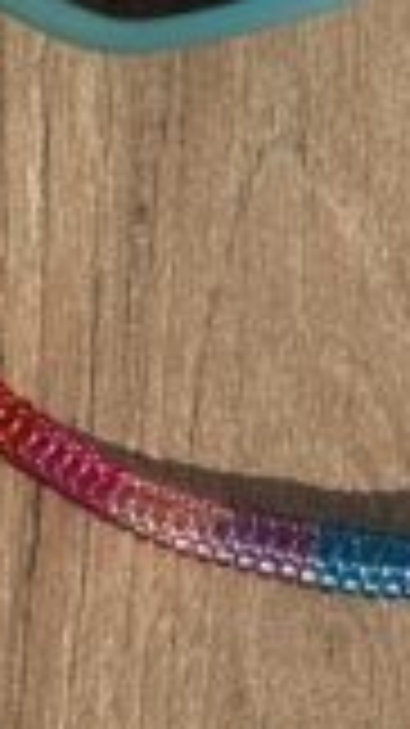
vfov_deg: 8.3
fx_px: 5011
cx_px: 856
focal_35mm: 259
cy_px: 644
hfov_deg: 4.6
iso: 64
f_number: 1.78
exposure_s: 1/5000
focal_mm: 6.86
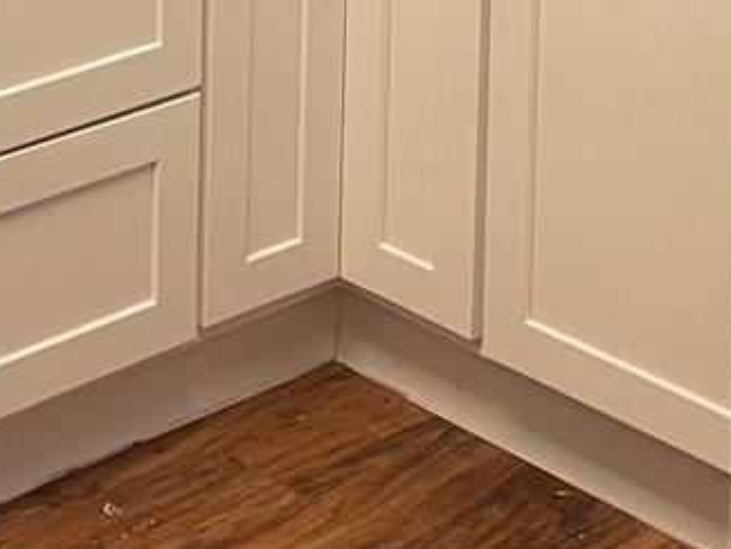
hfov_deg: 15.4
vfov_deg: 10.4
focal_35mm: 128
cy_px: -630
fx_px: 2704
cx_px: 223
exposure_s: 1/60
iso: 125
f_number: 1.6
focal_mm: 5.1
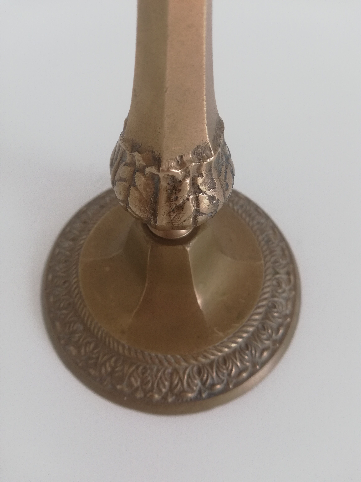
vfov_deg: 67.3
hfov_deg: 53.1
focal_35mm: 26
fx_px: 362
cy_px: 241
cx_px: 180
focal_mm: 3.81
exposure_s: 1/50
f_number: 2.2
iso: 125
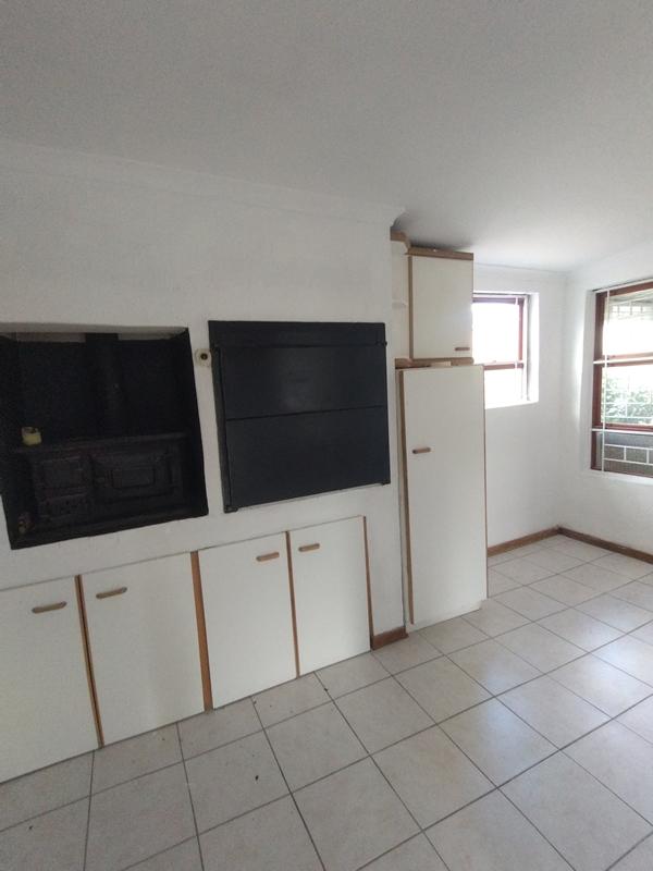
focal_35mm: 17
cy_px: 436
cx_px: 326
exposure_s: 1/30
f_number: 2.4
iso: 365
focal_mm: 1.79
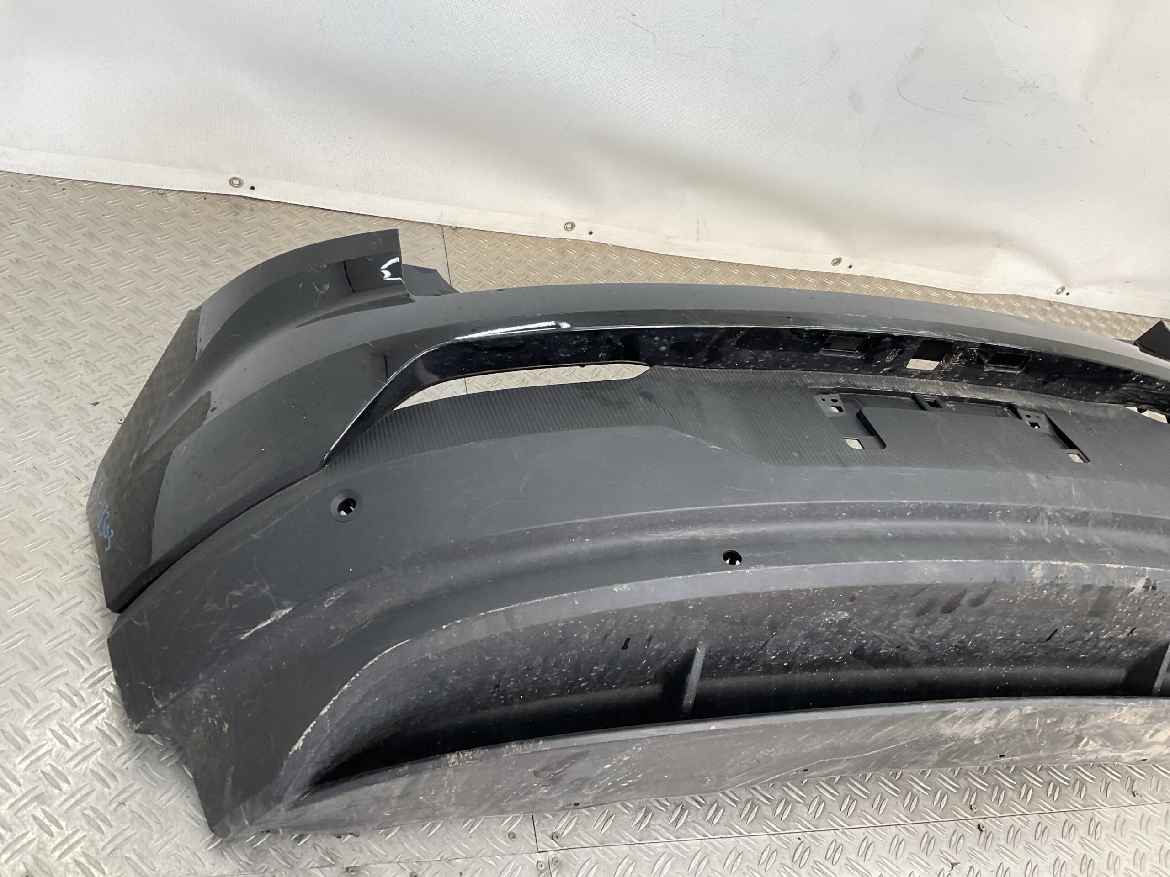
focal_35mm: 29
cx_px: 585
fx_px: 980
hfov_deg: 61.7
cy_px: 438
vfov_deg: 48.2
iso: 25
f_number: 1.8
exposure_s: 1/120
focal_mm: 3
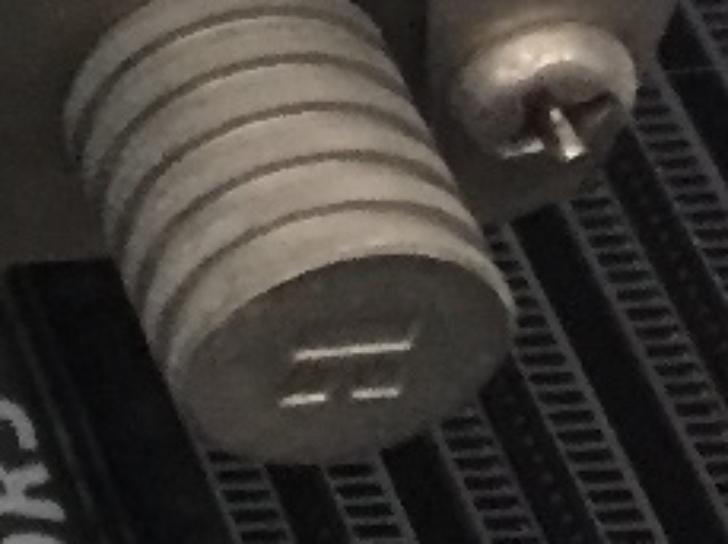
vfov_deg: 7.1
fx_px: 4347
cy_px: -41
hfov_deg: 7.9
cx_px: -1634
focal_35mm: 207
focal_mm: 4.15
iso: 200
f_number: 2.2
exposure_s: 1/33
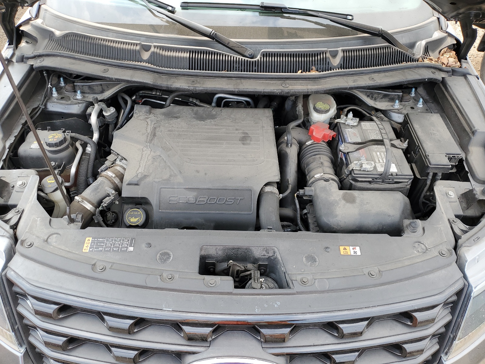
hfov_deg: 67.3
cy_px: 182
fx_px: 364
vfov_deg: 53.1
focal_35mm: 26
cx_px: 242
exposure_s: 1/333
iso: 50
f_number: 1.5
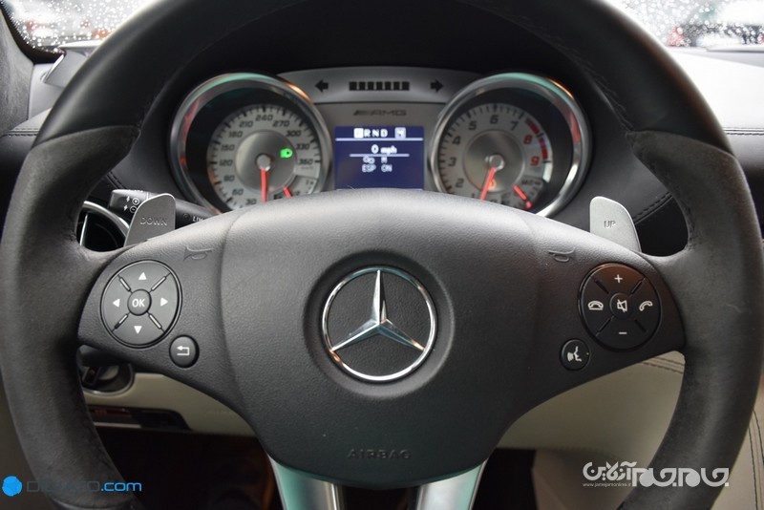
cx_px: 382
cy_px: 255
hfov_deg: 61.9
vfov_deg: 43.6
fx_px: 637
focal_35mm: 30
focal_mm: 20
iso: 900
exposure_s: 1/60
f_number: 4
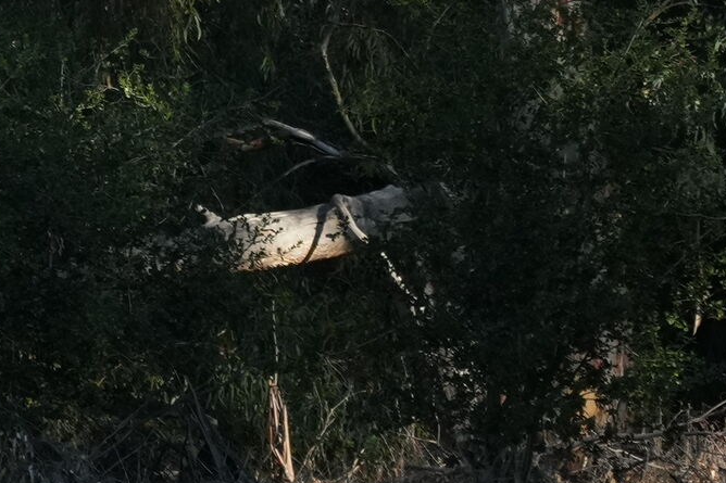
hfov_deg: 4.6
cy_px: -148
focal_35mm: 427
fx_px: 8609
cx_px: -1494
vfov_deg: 3.2
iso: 640
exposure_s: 1/640
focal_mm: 66
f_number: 5.6
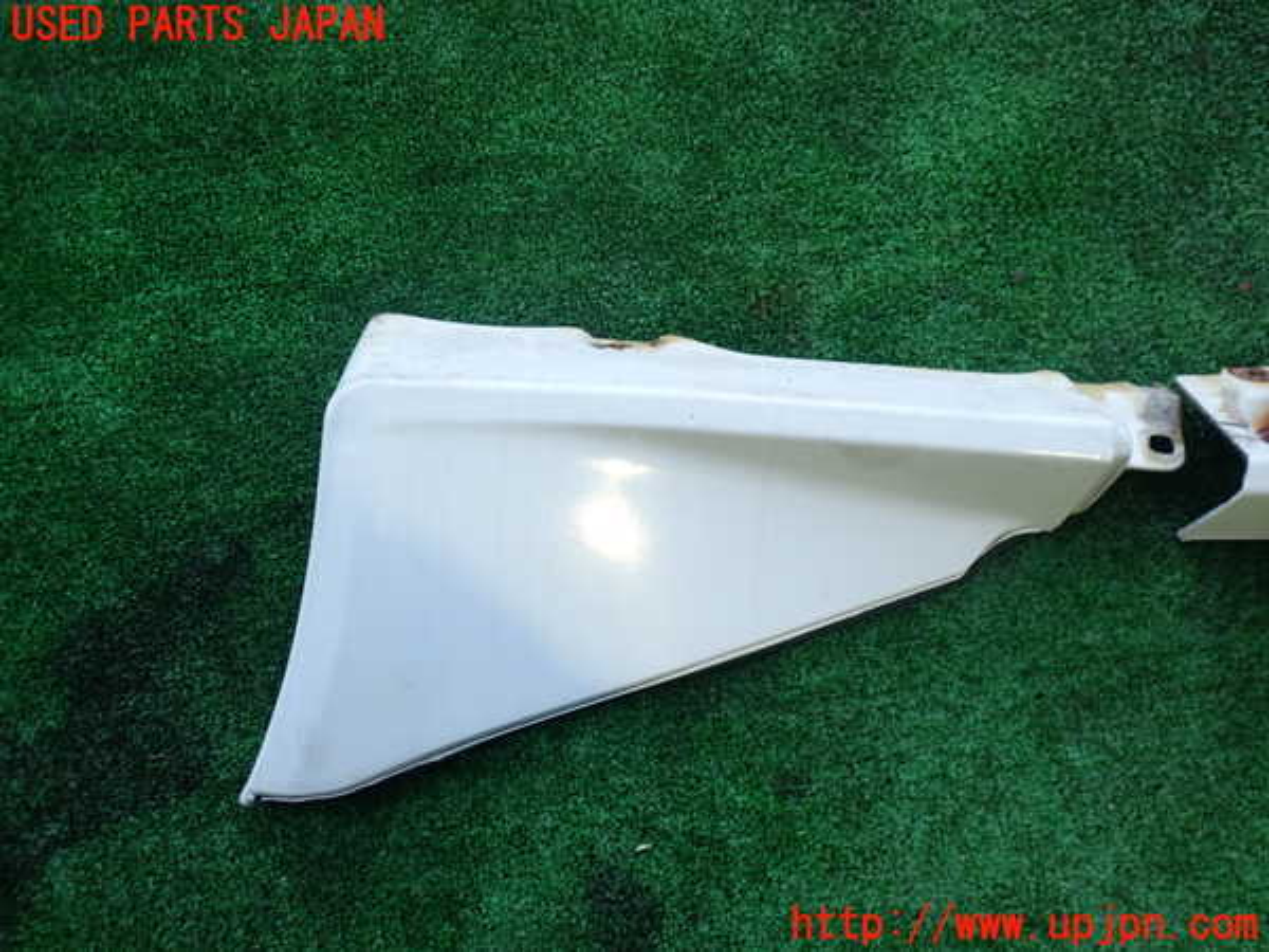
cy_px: 476
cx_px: 634
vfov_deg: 46.8
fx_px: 1100
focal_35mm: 30
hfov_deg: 60.0
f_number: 2.3
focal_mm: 5.4
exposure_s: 1/50
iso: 200
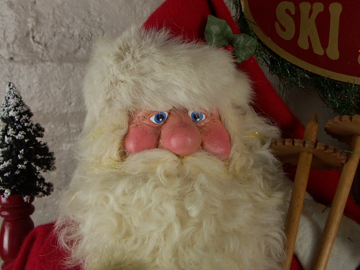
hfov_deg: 43.7
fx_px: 447
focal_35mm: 43
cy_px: 146
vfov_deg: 33.6
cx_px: 206
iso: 100
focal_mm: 9.21
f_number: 3.2
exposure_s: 1/60
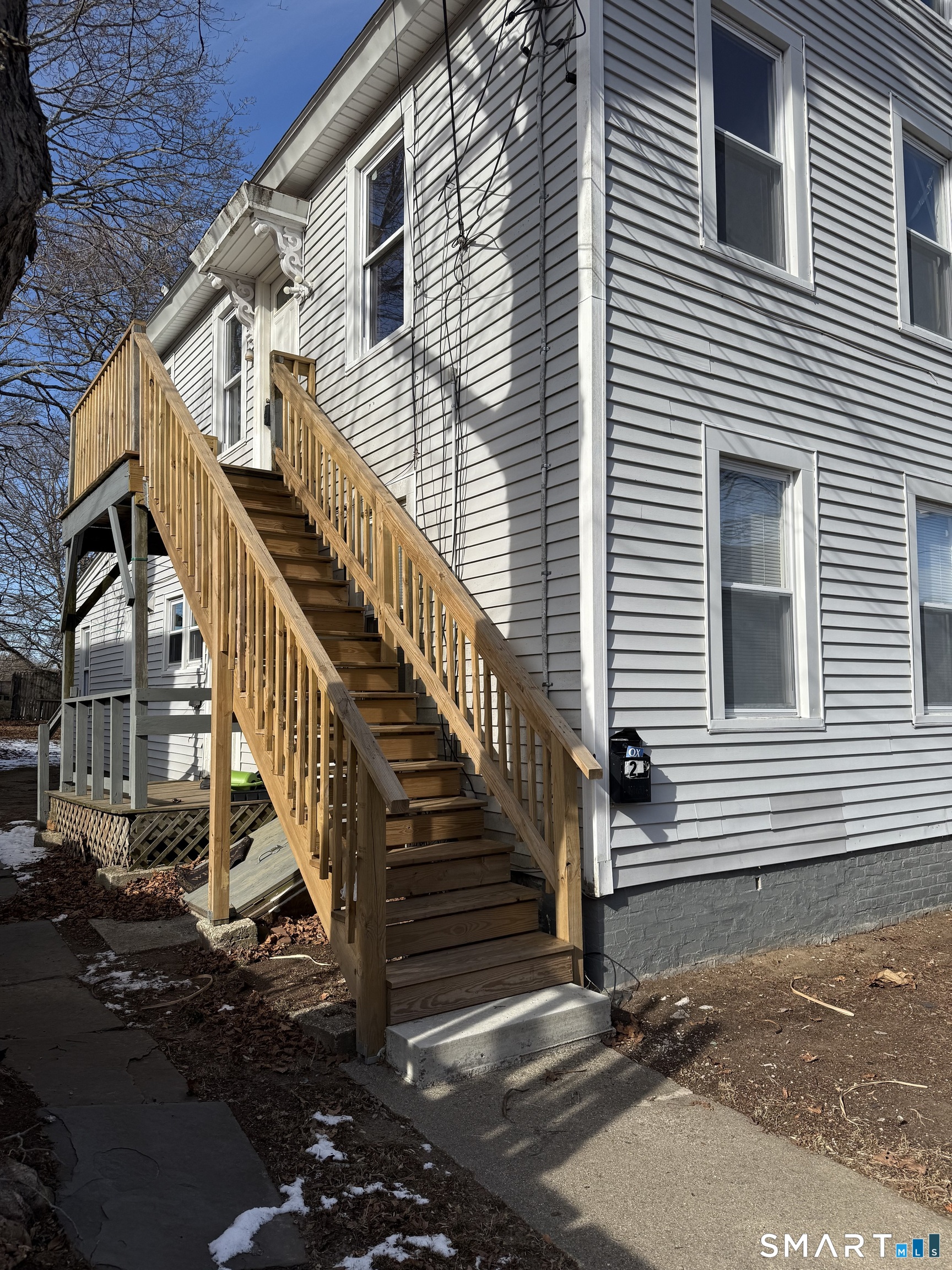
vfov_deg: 71.6
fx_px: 880
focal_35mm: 24
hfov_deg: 56.8
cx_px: 476
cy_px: 635
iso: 80
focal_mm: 6.76
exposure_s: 1/4405
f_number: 1.78
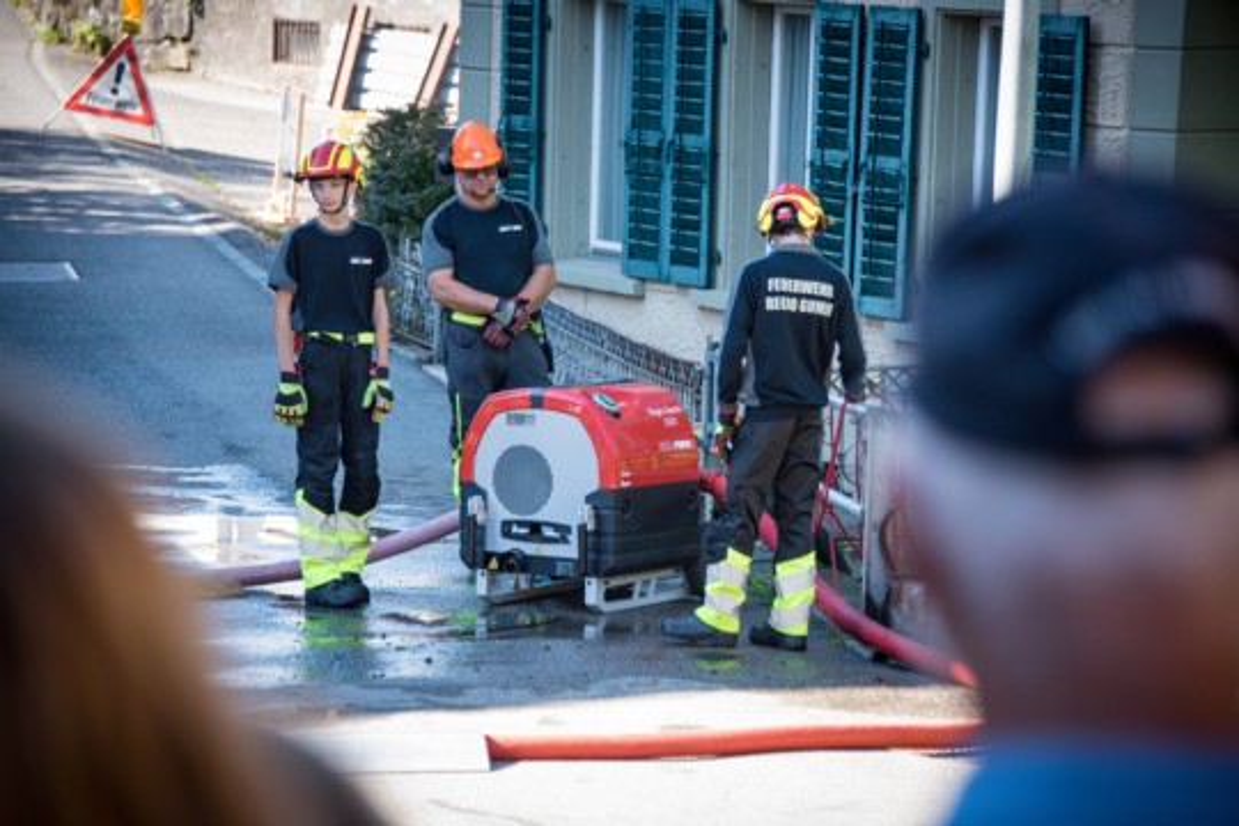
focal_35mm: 180
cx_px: 620
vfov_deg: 7.6
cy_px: 413
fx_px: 6195
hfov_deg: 11.4
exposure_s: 1/500
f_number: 5.6
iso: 1600
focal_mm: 180
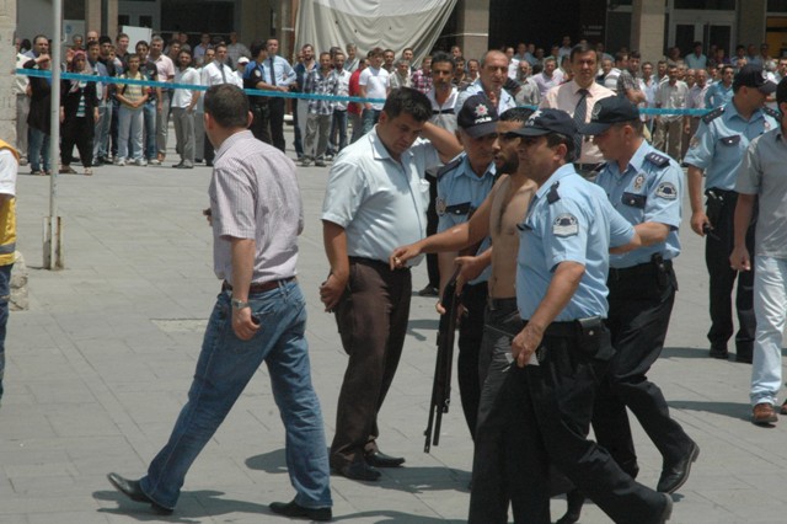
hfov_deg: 19.5
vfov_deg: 13.0
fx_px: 2294
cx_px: 394
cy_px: 262
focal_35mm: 105
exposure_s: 1/1000
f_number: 16
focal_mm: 70
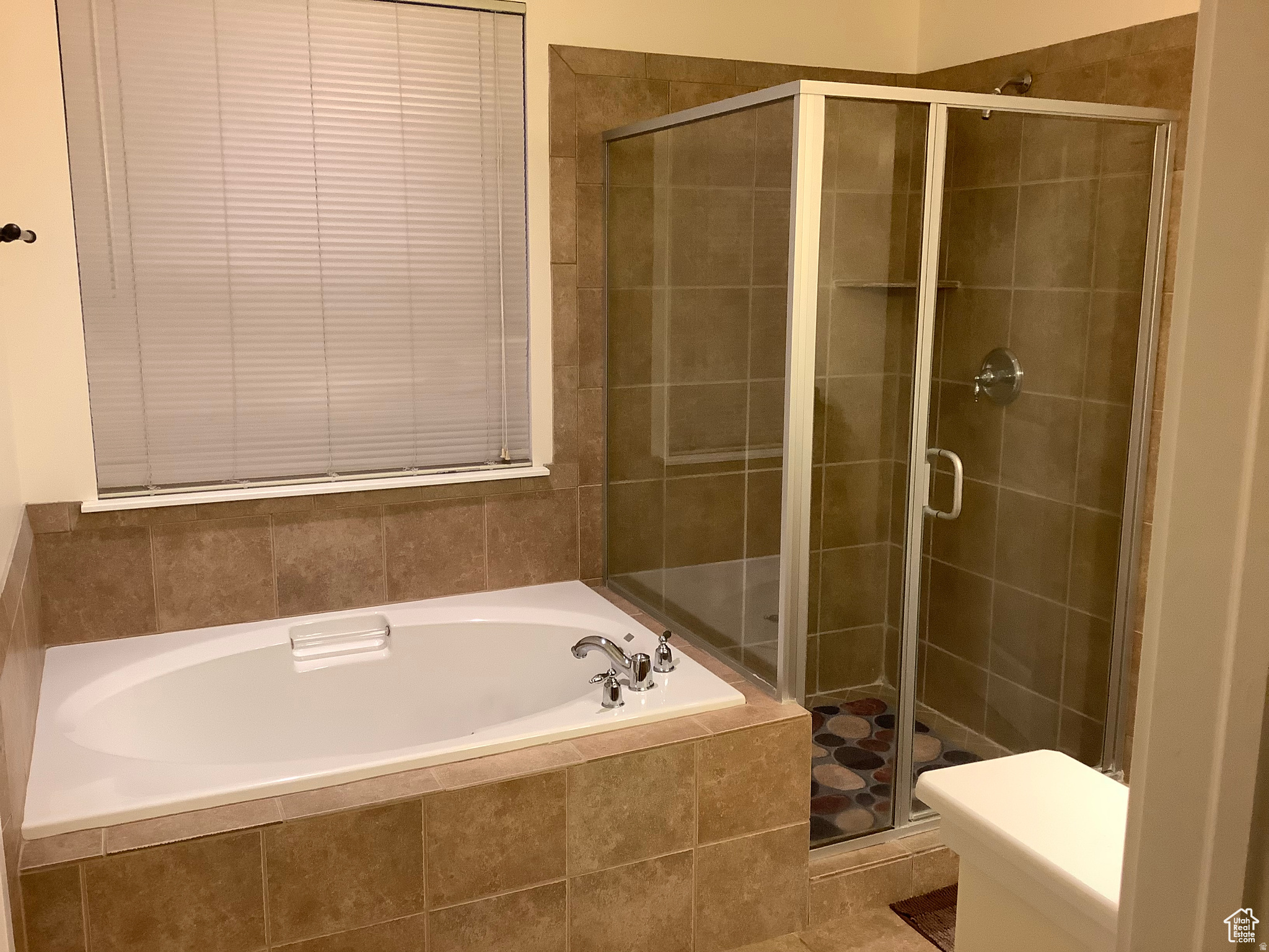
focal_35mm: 31
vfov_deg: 45.4
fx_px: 1136
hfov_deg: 58.4
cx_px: 634
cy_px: 476
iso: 200
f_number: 2.4
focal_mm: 3.3
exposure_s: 1/60
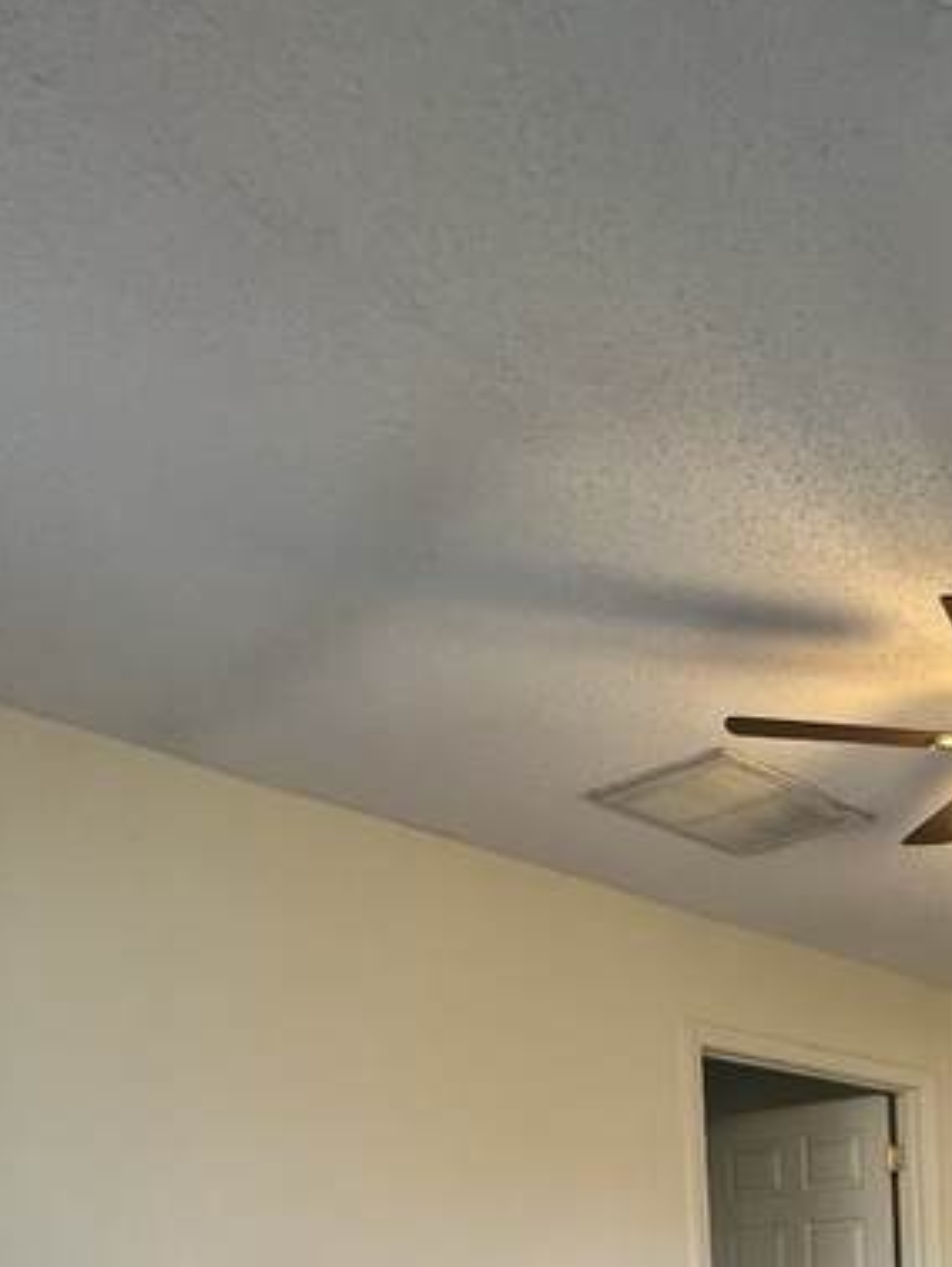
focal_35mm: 33
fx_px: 1209
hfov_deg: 33.3
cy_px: 1378
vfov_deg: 43.5
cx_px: 1193
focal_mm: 1.57
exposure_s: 1/120
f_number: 1.8
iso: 250
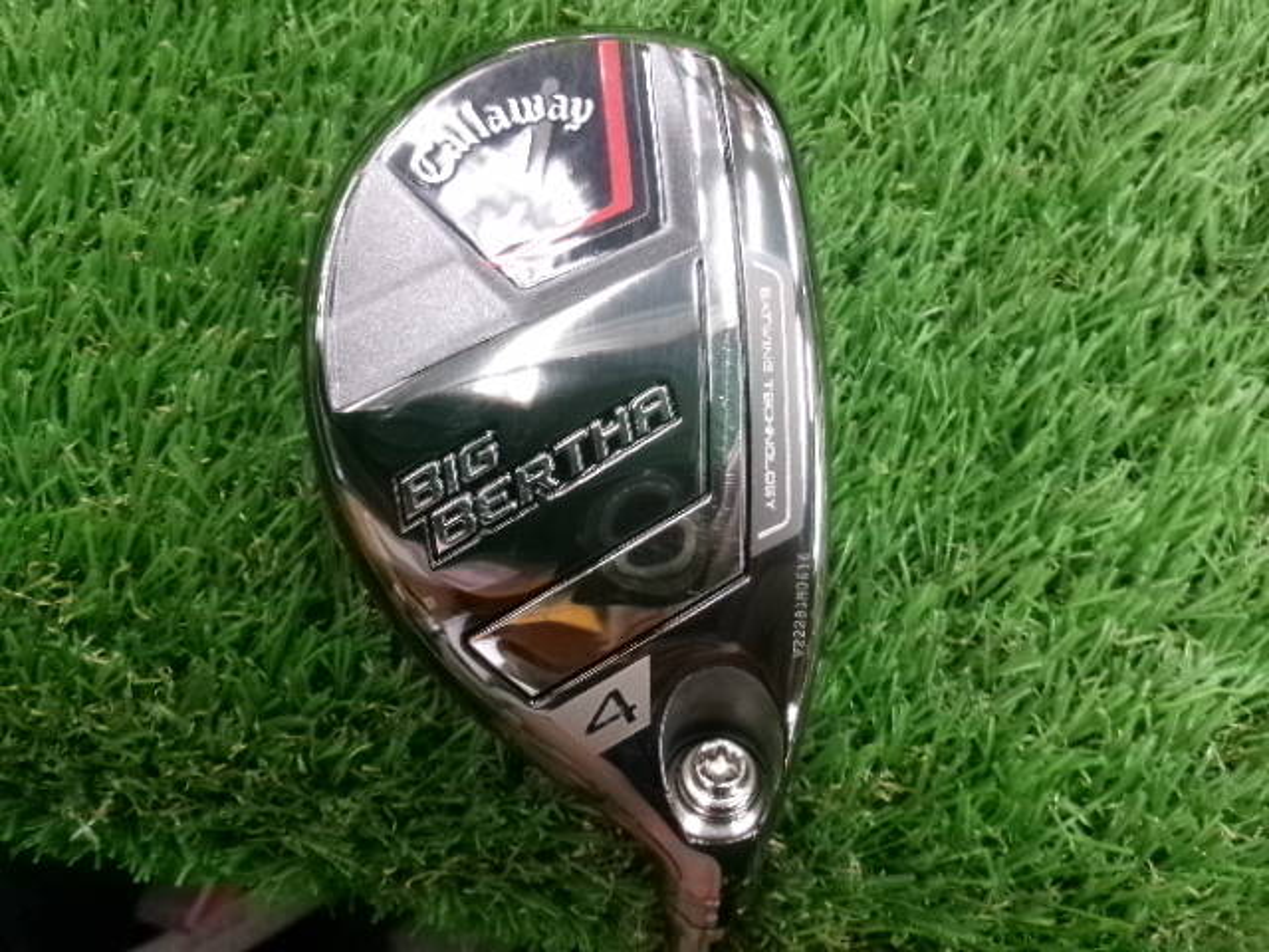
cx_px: 634
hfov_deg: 63.4
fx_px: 1026
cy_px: 476
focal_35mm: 28
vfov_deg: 49.7
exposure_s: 1/34
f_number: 3.9
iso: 800
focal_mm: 5.1
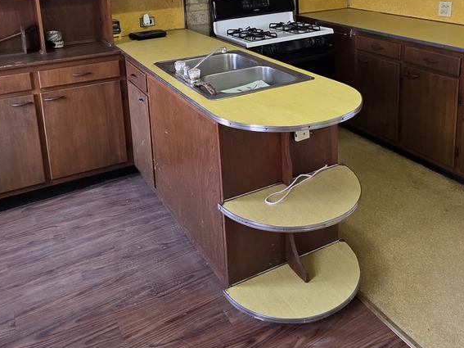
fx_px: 442
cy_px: 64
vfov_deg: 40.9
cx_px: 250
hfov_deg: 55.3
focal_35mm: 33
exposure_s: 1/120
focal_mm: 2.2
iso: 200
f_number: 1.9
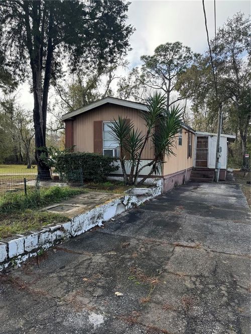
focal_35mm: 24
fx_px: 232
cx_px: 126
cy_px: 167
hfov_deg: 56.8
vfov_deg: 71.6
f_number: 1.78
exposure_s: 1/1059
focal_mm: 6.76
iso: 80
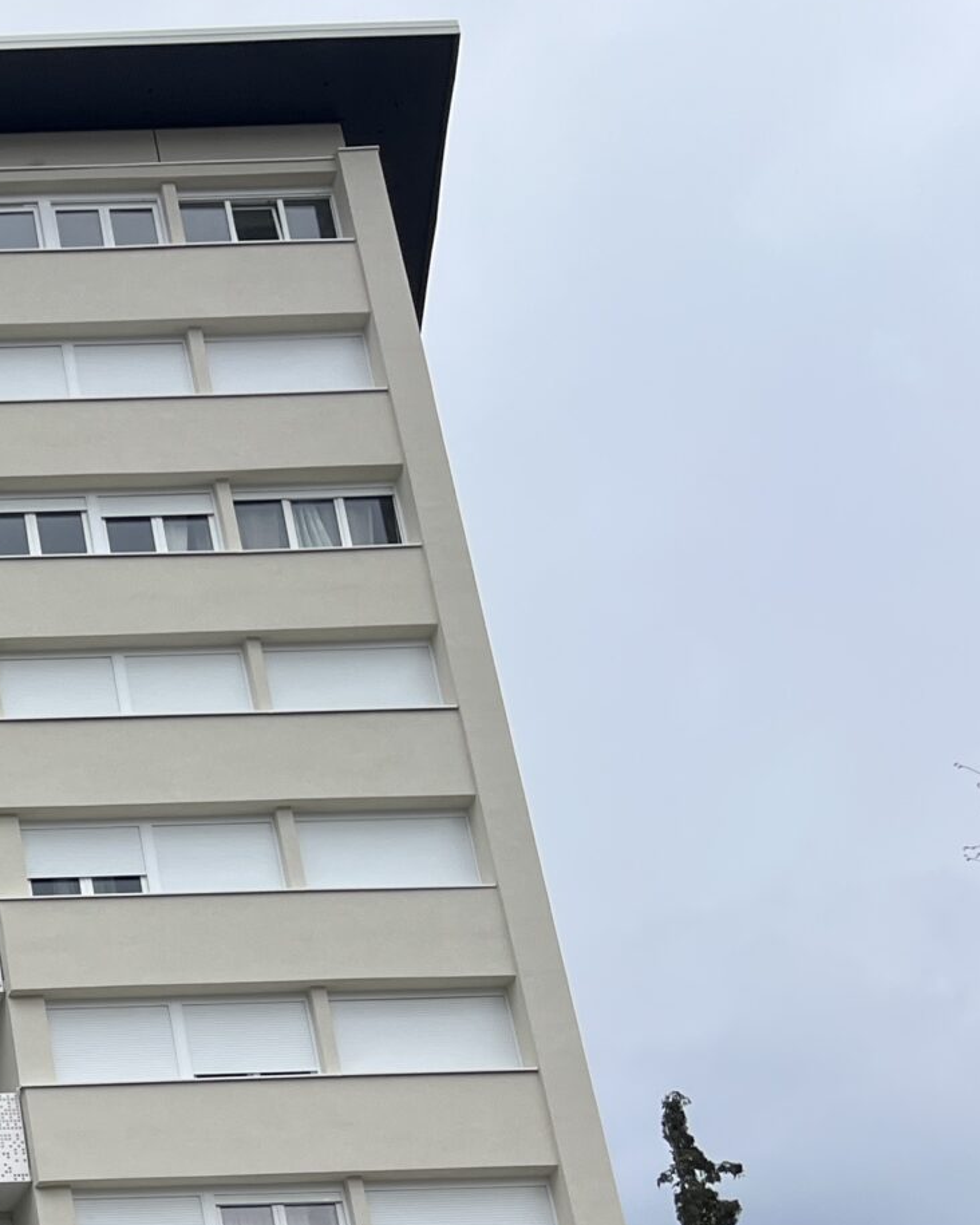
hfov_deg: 18.1
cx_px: -664
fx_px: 2574
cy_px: 1159
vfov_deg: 25.7
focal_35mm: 71
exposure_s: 1/1647
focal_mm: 5.1
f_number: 1.6
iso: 50
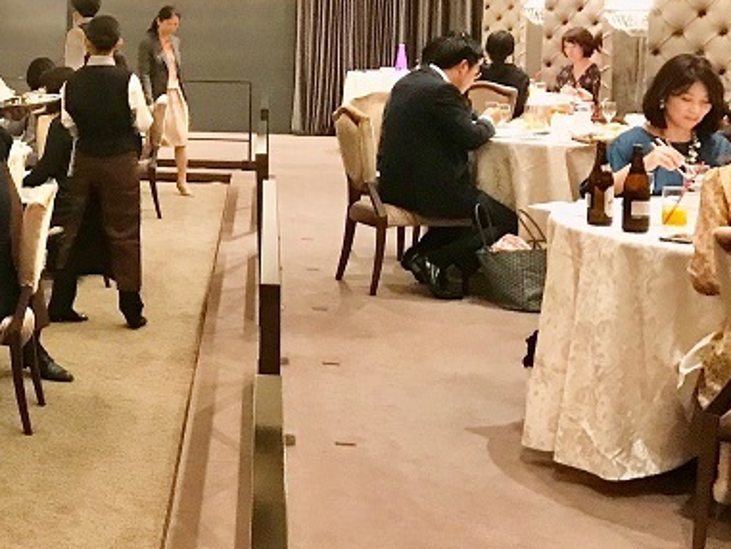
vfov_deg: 19.7
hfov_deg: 23.8
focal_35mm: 74
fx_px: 1563
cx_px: -165
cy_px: 115
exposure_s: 1/15
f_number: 1.8
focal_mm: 3.99
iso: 100
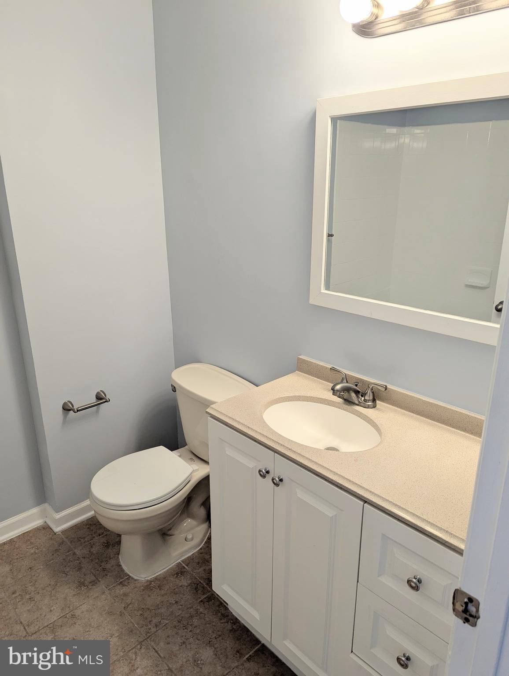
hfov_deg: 56.9
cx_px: 254
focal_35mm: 24
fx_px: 469
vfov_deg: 71.5
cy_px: 338
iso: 59
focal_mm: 6.81
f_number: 1.85
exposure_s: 1/120
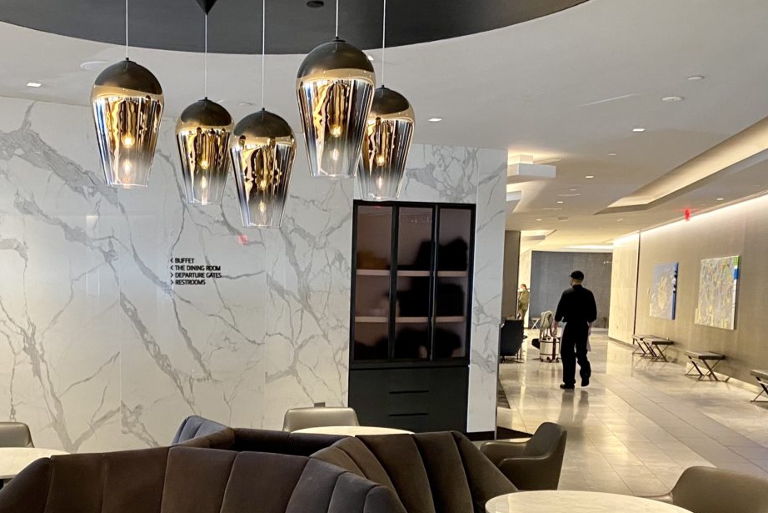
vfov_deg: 29.8
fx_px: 939
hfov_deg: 43.7
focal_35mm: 44
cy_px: 414
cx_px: 240
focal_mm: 4.25
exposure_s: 1/60
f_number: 1.8
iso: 500
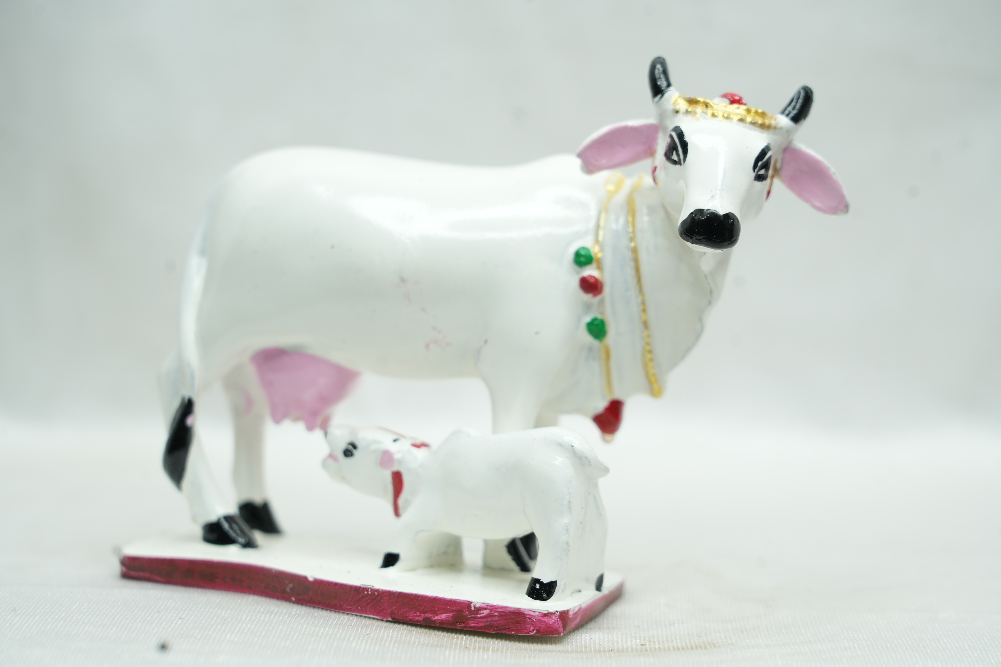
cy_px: 334
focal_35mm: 105
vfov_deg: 13.0
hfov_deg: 19.5
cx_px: 500
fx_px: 2919
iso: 320
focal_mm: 105
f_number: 7.1
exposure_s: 1/50
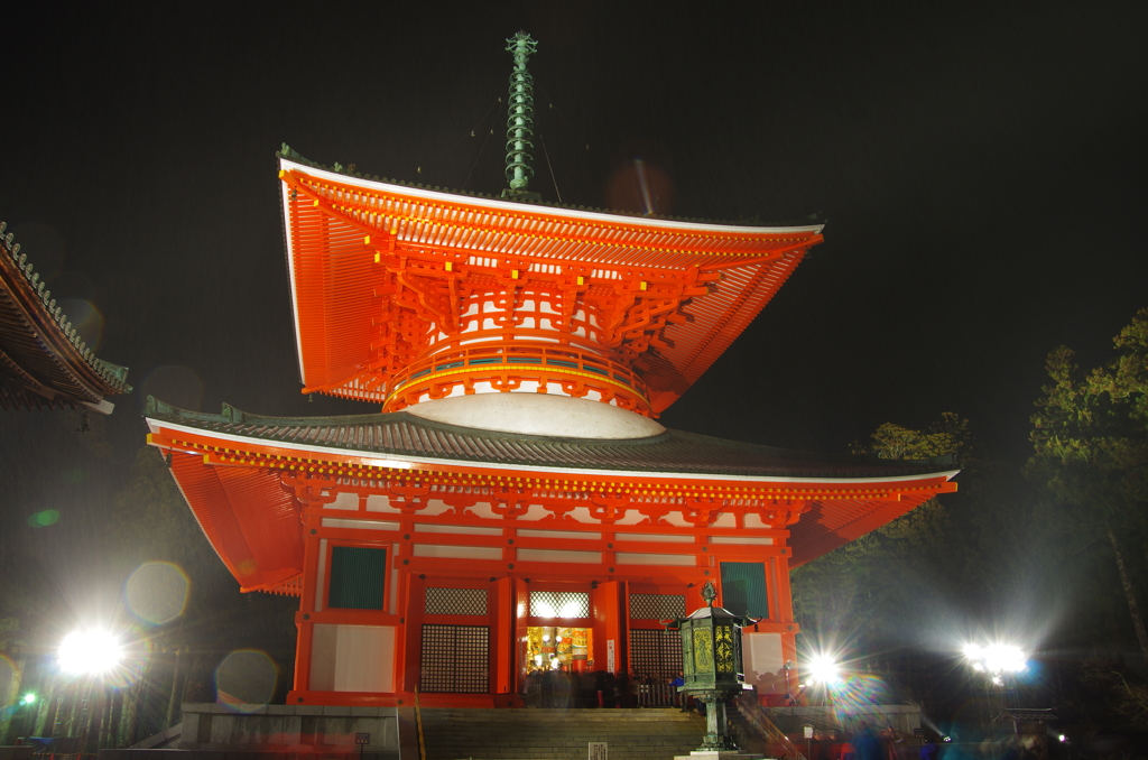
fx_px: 859
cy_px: 380
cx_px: 574
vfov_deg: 47.7
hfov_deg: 67.5
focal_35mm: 27
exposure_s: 5
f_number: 10
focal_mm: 18
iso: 100
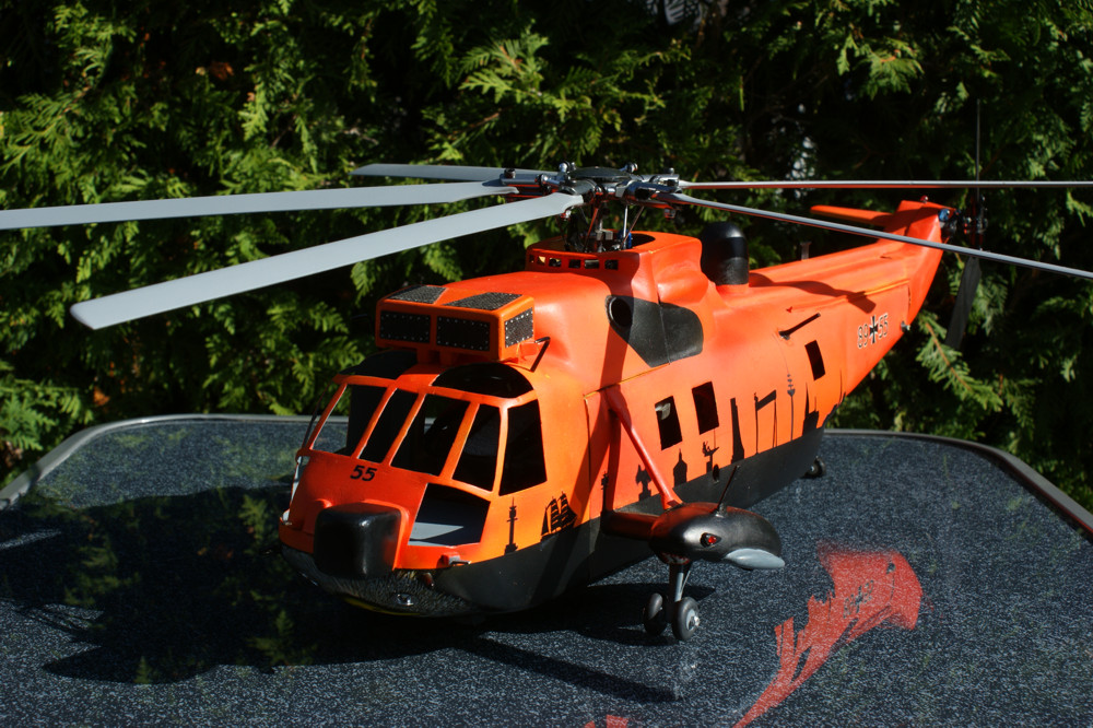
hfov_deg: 33.4
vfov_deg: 22.6
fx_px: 1821
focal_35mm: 60
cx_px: 546
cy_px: 364
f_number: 13
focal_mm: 40
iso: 100
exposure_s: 1/125
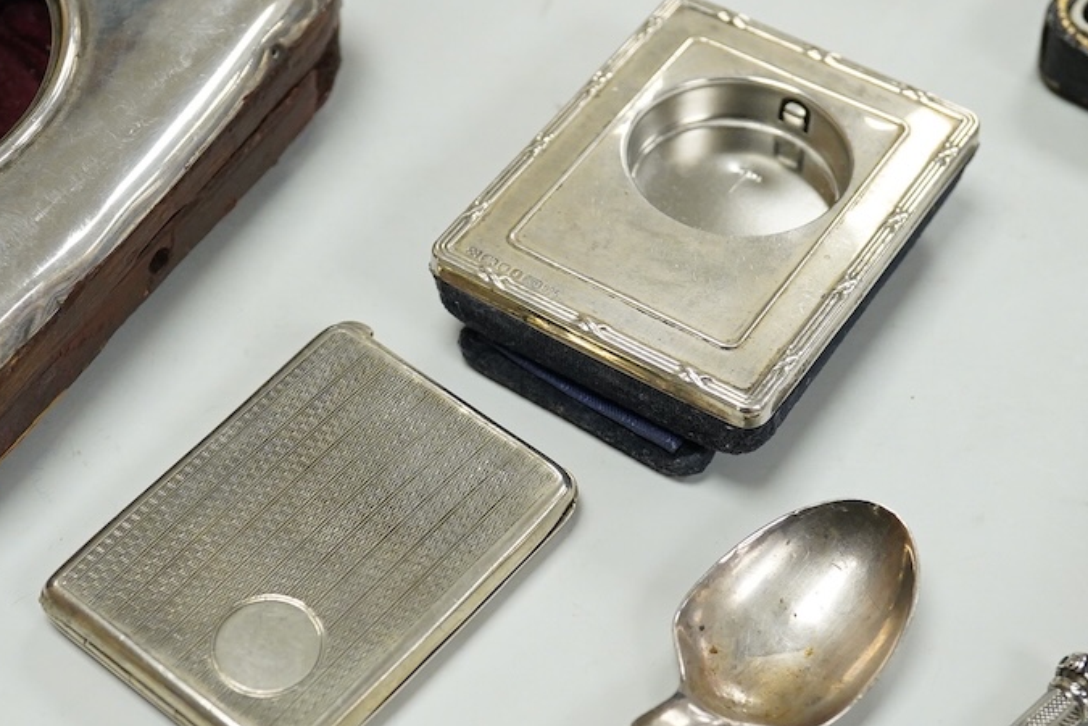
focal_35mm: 75
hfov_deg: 27.0
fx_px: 2266
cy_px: 382
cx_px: 473
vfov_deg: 18.2
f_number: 7.1
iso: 2500
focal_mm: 30
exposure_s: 1/400
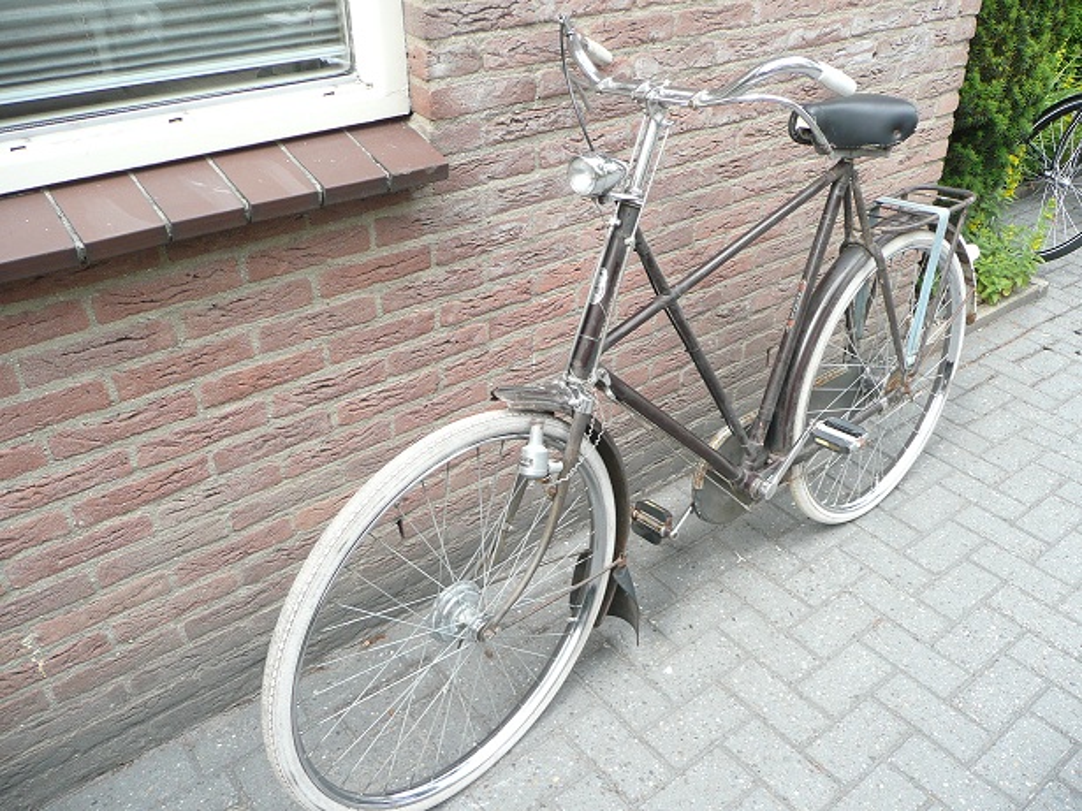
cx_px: 541
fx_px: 875
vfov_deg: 49.7
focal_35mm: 28
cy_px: 406
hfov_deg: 63.5
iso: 100
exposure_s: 1/80
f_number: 3.3
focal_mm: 4.6
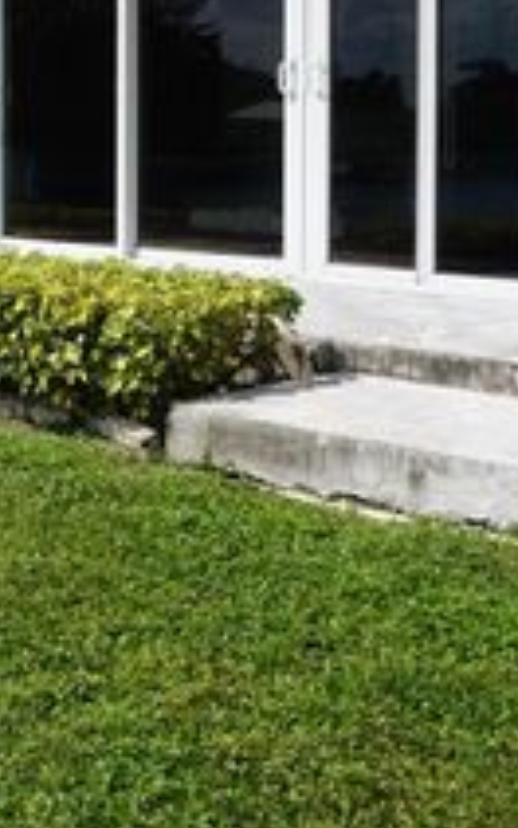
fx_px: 1309
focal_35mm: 58
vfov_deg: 34.3
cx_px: -298
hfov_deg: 19.1
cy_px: 194
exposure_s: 1/100
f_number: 14
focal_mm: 16
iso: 100
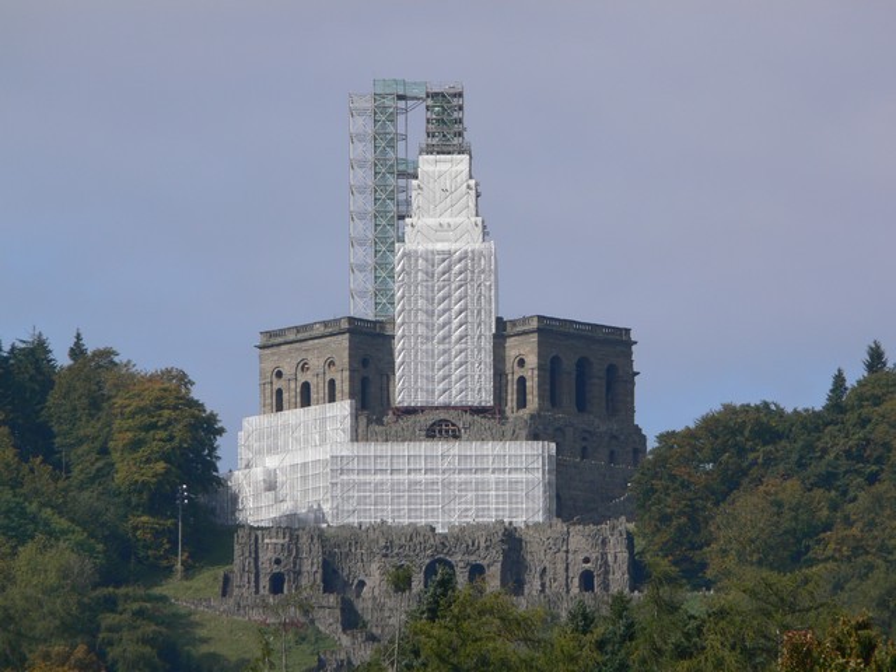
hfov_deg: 4.7
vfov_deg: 3.5
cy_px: 336
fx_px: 10871
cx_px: 448
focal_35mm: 420
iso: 80
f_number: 6.3
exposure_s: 1/400
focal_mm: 88.8
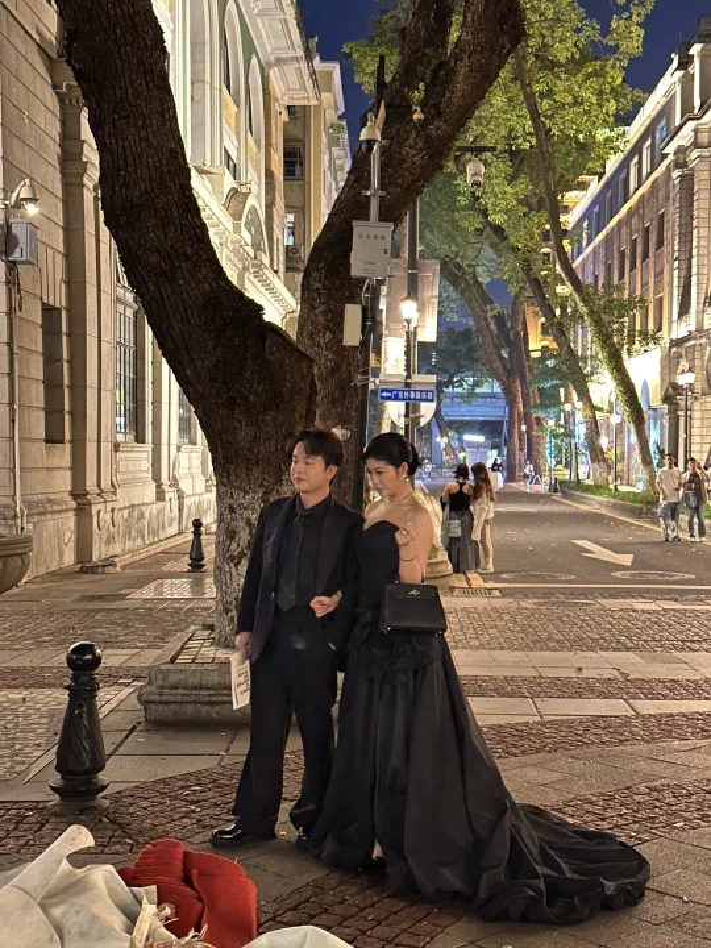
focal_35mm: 48
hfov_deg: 30.3
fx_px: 1315
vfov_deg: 39.7
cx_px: 356
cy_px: 474
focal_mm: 6.86
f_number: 1.78
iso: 2000
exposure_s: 1/15
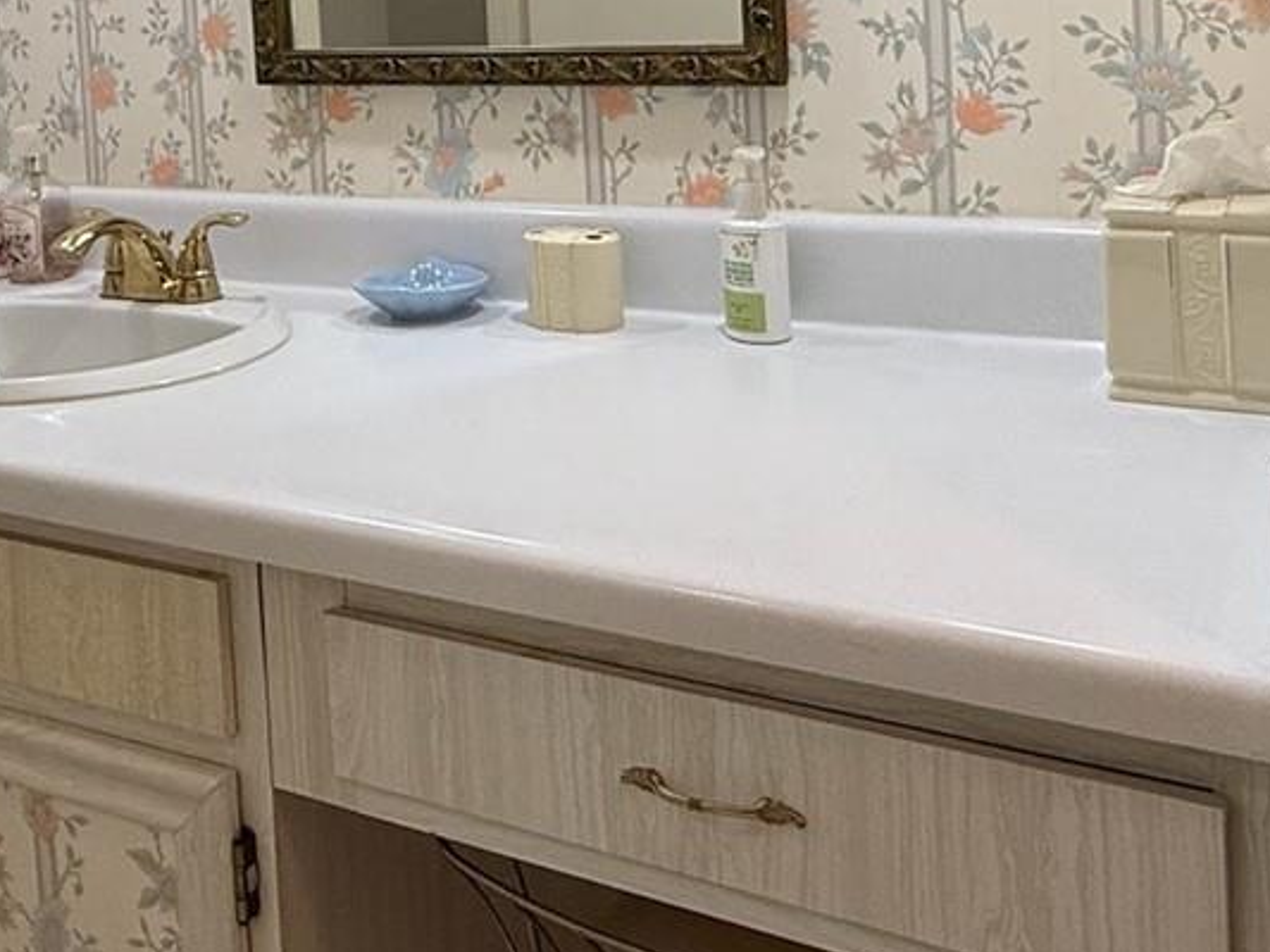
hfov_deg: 44.7
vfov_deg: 32.1
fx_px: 1541
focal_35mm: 42
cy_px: 33
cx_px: 560
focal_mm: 2.22
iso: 160
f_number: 2.2
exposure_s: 1/120
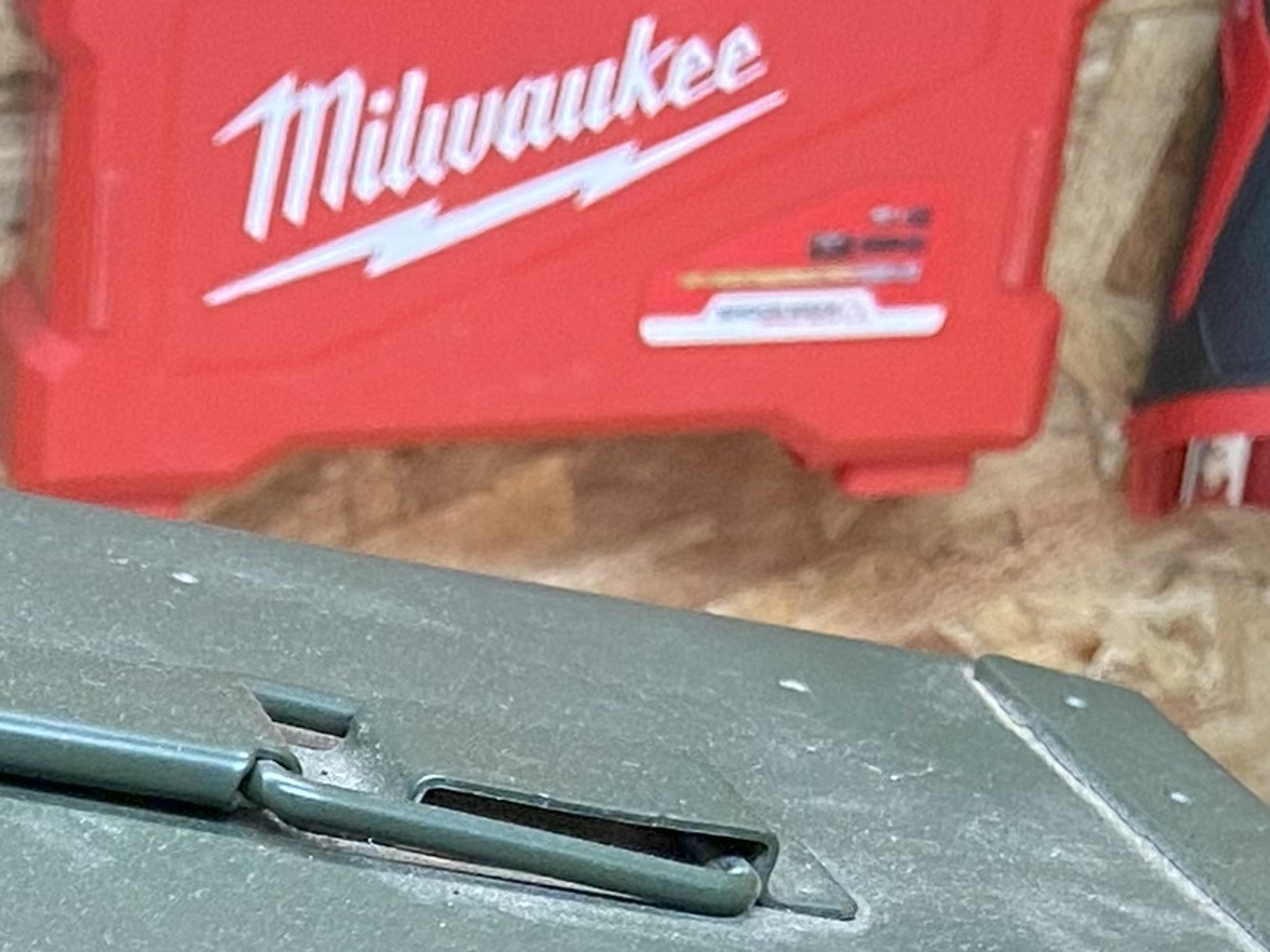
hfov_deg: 14.9
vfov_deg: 11.0
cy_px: 1913
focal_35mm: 122
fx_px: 4475
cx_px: -656
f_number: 1.8
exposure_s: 1/60
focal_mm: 4.25
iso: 125
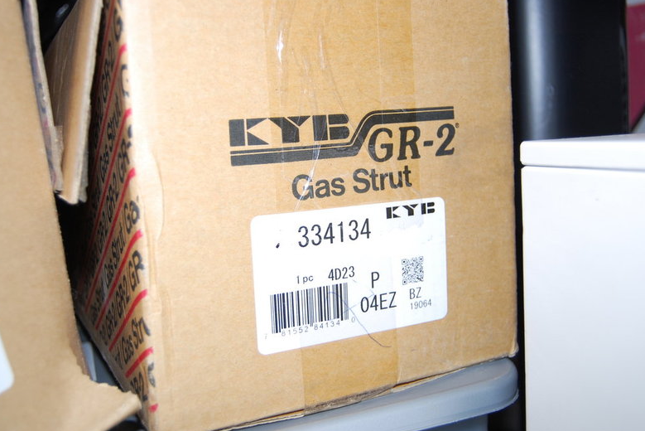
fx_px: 717
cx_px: 320
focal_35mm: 40
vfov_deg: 33.4
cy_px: 216
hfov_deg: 48.4
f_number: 4
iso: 200
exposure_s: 1/60
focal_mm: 26
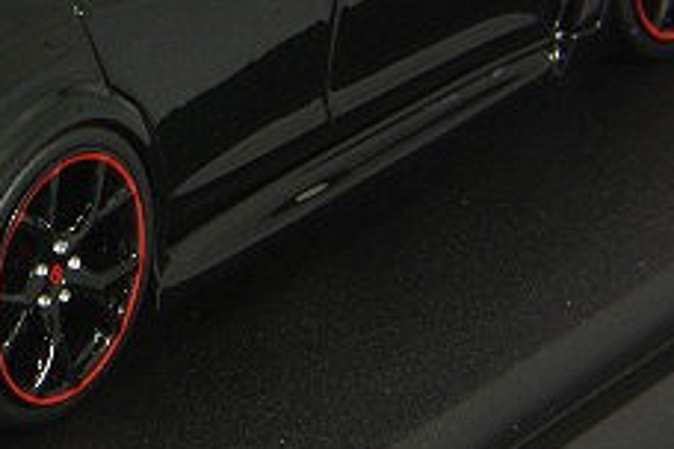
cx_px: -27
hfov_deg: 6.5
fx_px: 5897
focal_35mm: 315
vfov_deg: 4.4
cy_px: -13
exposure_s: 1
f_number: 32
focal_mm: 75
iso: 400
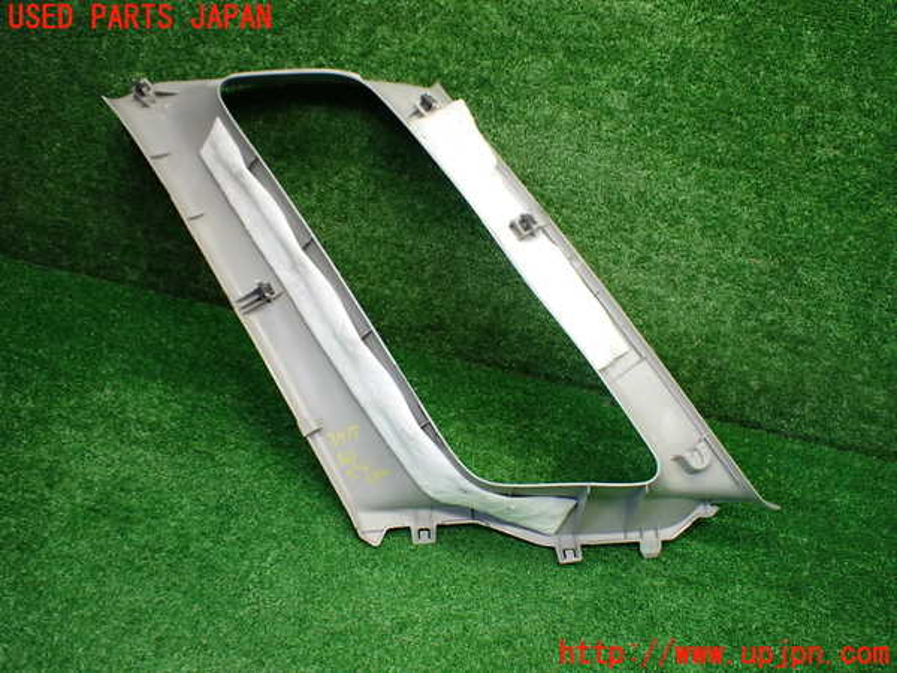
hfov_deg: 60.0
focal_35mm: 30
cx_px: 448
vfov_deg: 46.8
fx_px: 777
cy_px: 336
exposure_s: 1/125
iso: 400
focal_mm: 5.4
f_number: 2.3
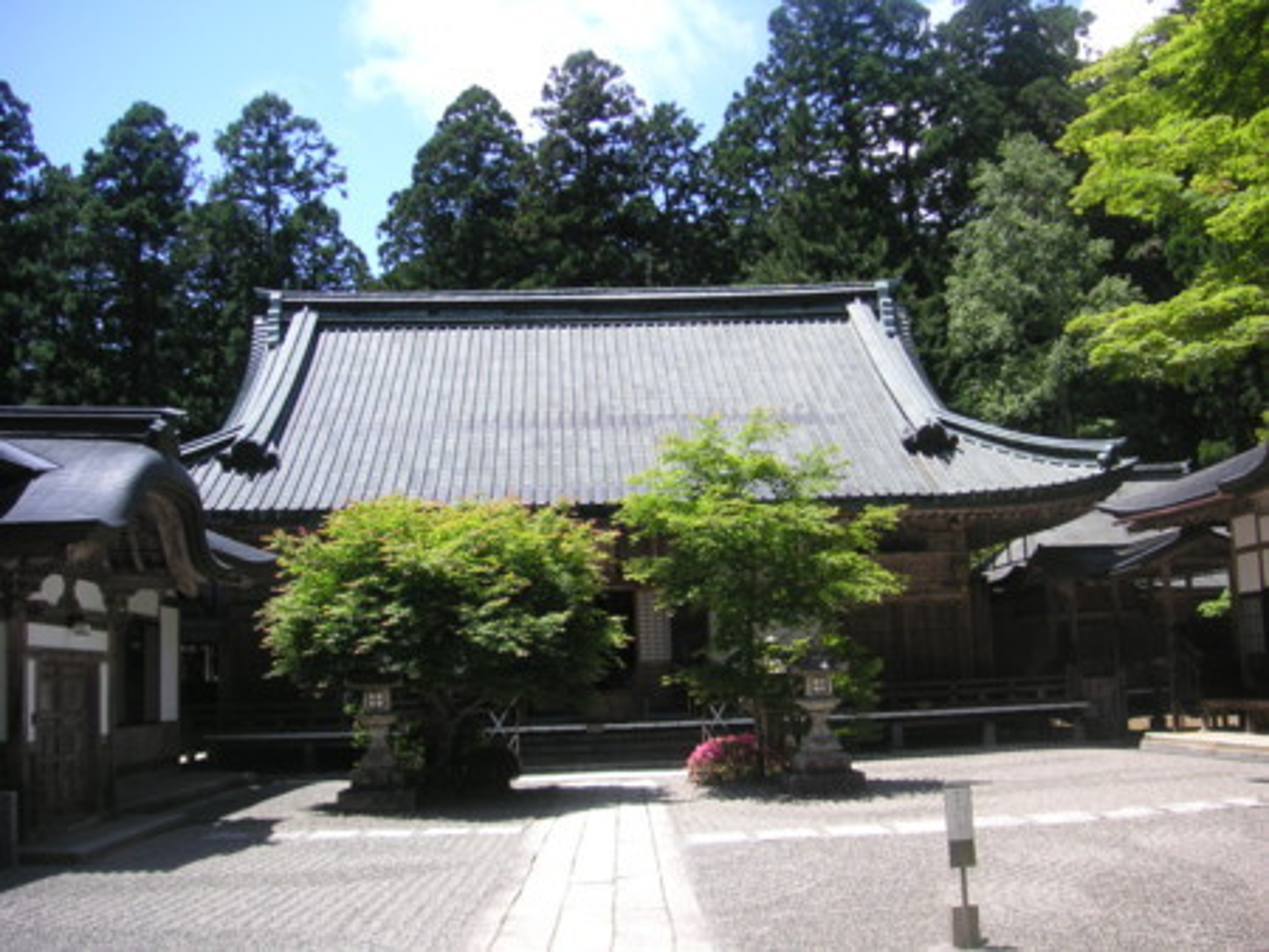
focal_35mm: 37
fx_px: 1357
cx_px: 634
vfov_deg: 38.7
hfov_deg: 50.1
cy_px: 476
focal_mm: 6.1
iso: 50
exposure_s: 1/750
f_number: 2.8
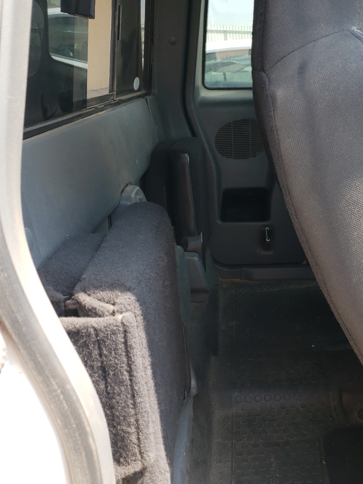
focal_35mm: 35
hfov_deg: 39.7
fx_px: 490
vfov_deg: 52.6
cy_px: 242
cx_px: 265
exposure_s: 1/323
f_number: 1.5
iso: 50
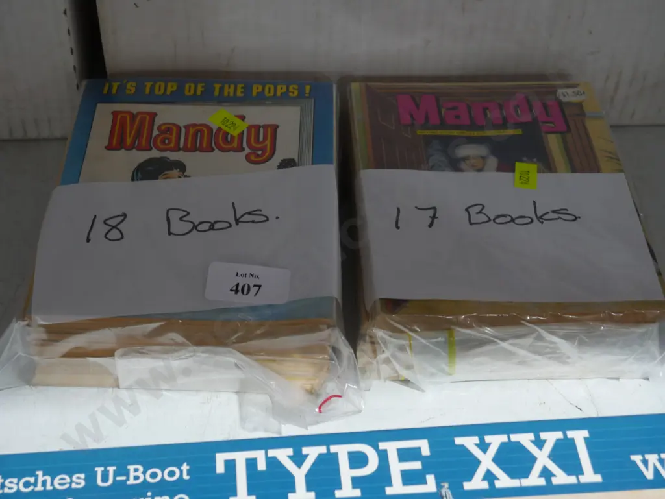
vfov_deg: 25.3
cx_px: 332
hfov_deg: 33.2
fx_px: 1115
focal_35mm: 58
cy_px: 250
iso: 1250
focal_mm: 29
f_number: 5.4
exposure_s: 1/60
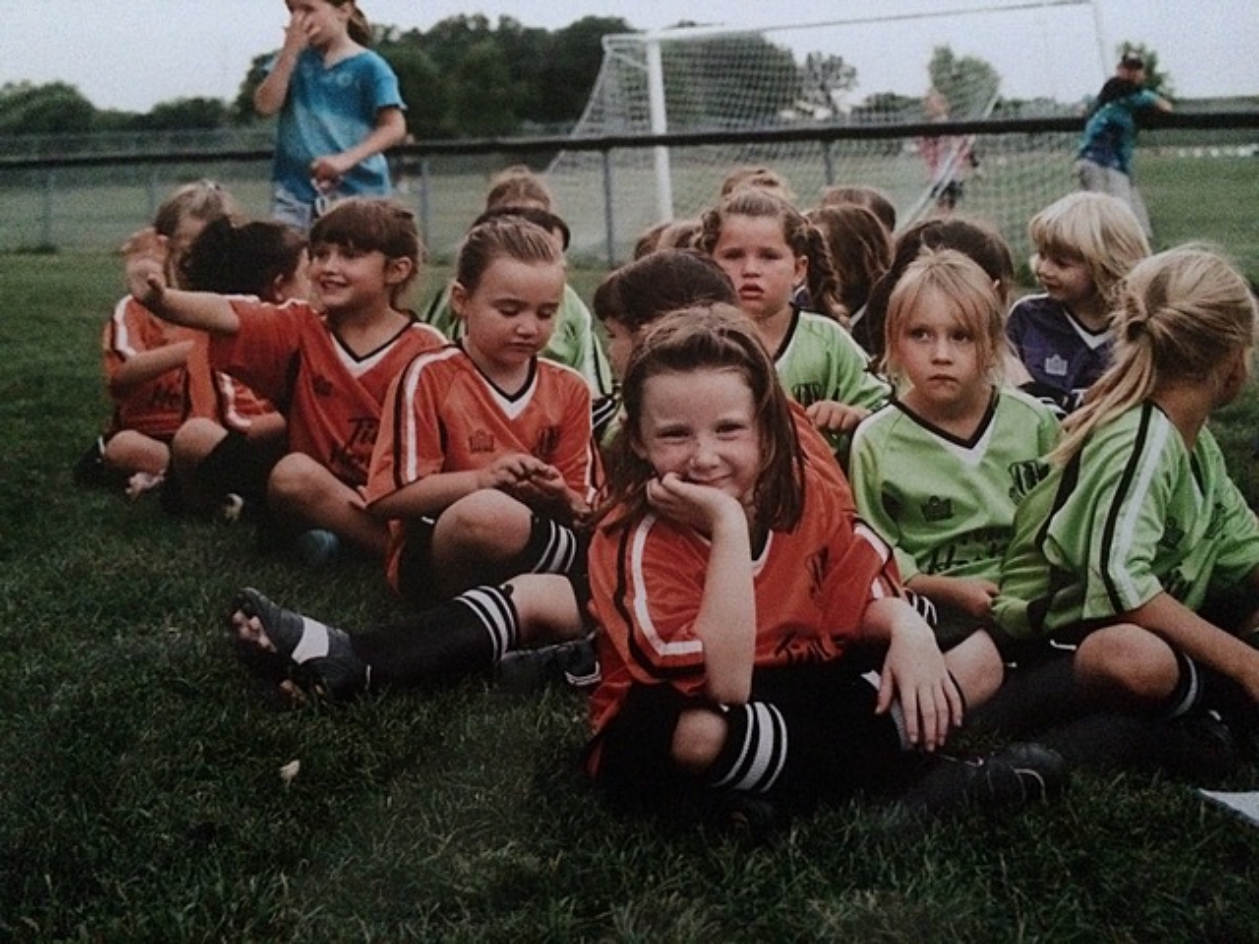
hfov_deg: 61.7
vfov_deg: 48.2
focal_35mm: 29
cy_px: 472
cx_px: 630
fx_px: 1055
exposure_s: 1/15
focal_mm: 4.15
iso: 640
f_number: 2.2
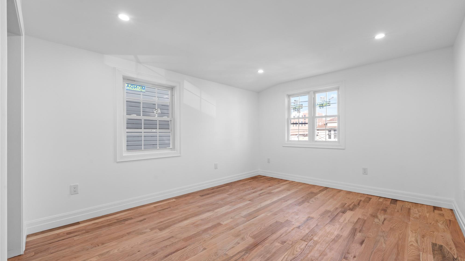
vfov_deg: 70.5
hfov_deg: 103.0
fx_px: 185
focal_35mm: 15
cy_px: 137
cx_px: 235
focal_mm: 14
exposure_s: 1/8
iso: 500
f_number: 10
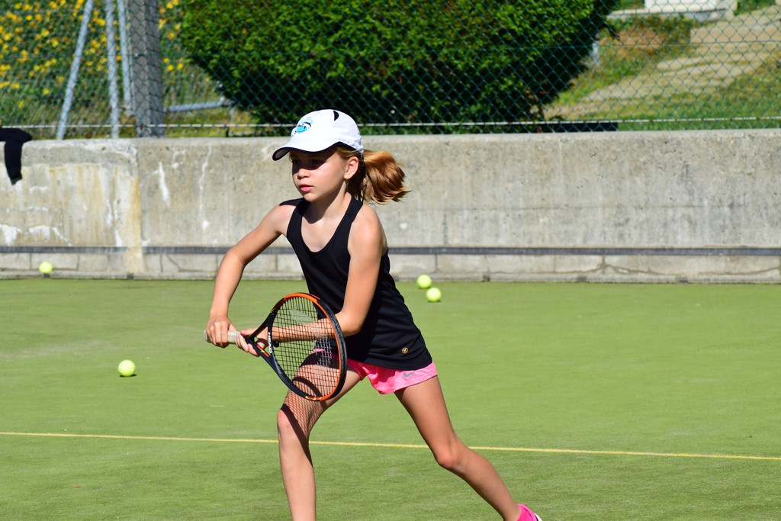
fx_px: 4393
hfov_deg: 10.2
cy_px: 260
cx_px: 390
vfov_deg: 6.8
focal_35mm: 202
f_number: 9
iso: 400
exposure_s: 1/1250
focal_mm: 135
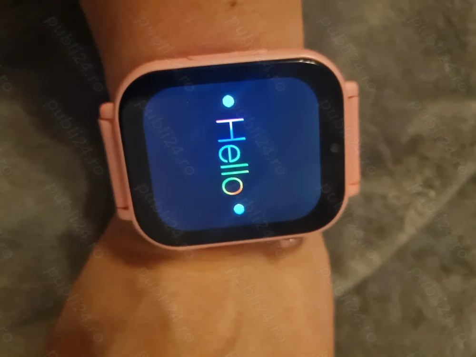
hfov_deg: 67.3
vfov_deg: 53.1
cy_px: 178
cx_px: 238
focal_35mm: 26
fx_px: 358
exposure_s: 1/25
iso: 800
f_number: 1.8
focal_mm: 5.4
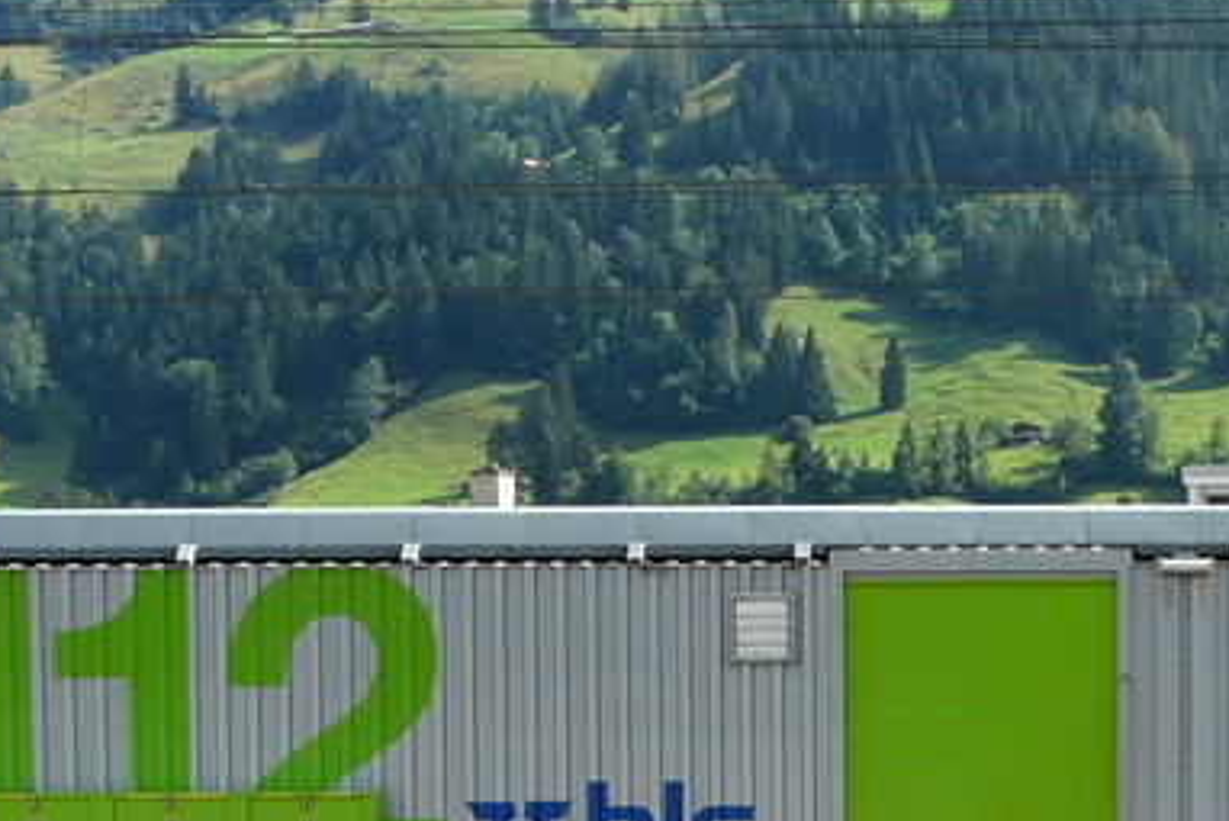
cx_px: 1155
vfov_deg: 13.7
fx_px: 3347
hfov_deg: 20.3
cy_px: 927
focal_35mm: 98
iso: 100
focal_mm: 5.9
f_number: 5
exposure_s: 1/200
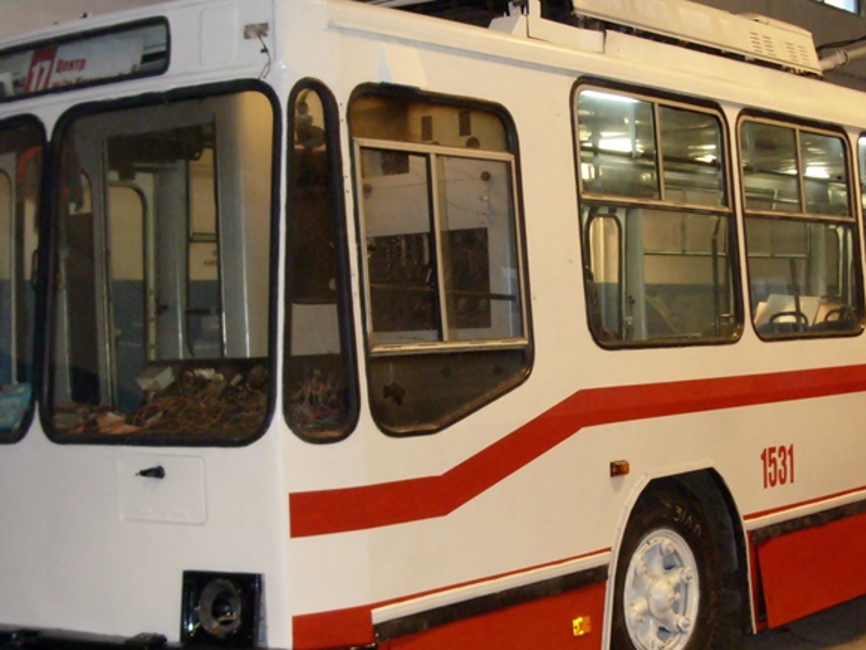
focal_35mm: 67
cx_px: 505
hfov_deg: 28.9
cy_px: 356
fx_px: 1677
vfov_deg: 21.9
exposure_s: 1/30
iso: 400
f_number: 2.8
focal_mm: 6.3
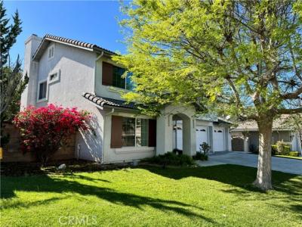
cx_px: 151
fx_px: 209
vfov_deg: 56.8
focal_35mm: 24
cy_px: 114
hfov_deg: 71.6
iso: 80
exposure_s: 1/2041
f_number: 1.78
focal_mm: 6.76
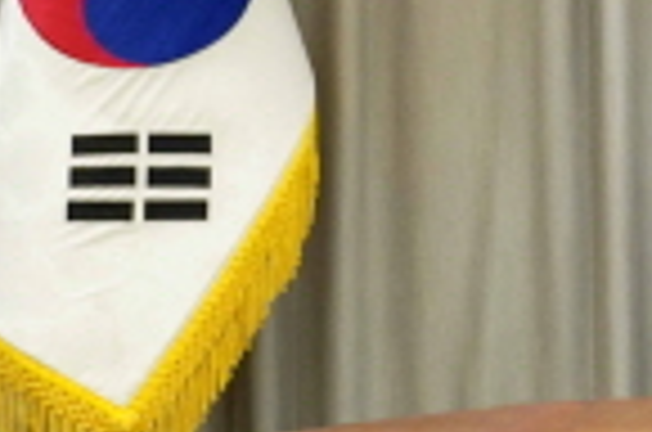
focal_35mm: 120
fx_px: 2169
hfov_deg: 14.1
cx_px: 1335
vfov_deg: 10.9
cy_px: -218
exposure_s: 1/160
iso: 1250
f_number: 4
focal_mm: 28
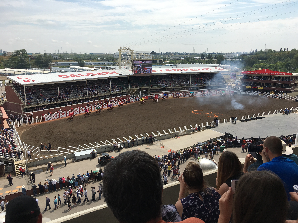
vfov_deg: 48.2
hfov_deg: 61.7
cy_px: 112
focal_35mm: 29
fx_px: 250
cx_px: 149
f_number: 2.2
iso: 25
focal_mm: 4.15
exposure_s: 1/2481
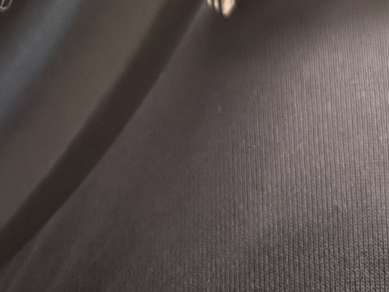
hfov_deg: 10.5
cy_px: -692
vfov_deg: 6.9
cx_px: -27
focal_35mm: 187
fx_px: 2102
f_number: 1.78
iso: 125
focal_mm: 6.76
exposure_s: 1/239
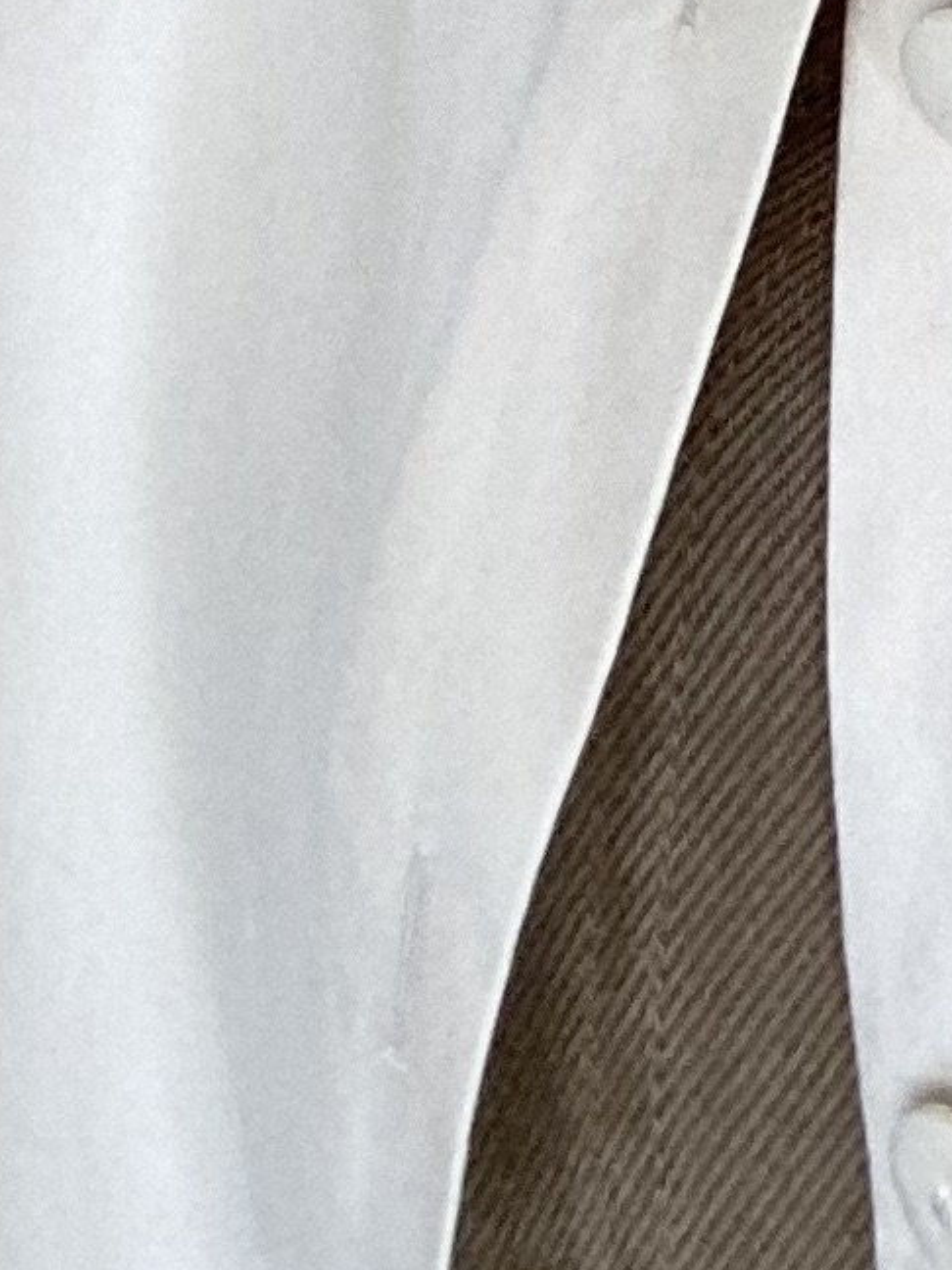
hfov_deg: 9.3
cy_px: -1609
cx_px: 2255
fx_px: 5244
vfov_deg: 11.7
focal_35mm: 143
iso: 100
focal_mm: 2.71
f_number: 2.2
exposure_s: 1/119
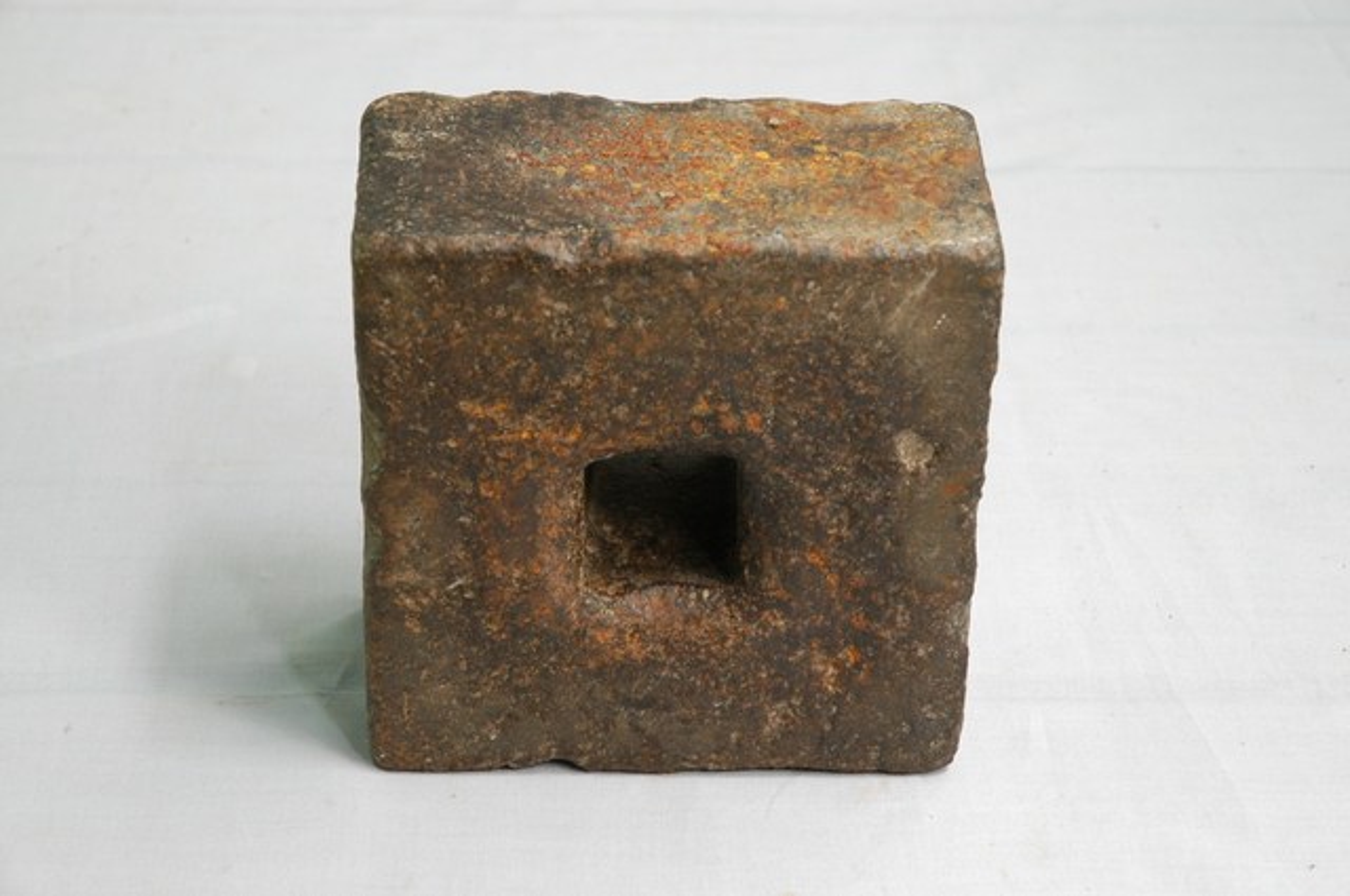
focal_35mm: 105
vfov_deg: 13.0
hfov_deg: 19.5
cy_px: 448
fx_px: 3932
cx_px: 675
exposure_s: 1/8
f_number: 8
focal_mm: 70
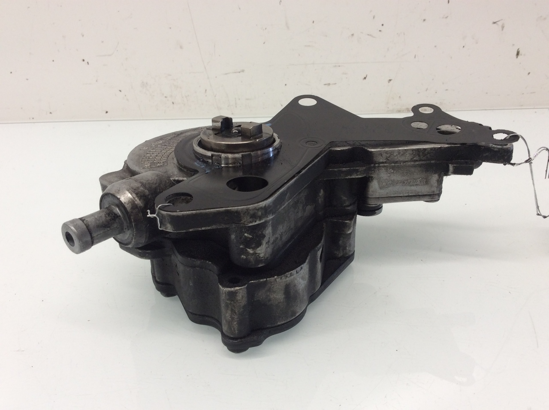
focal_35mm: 32
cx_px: 274
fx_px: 507
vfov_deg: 44.1
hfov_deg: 56.9
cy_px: 205
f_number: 2.4
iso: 32
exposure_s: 1/40
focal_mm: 3.3
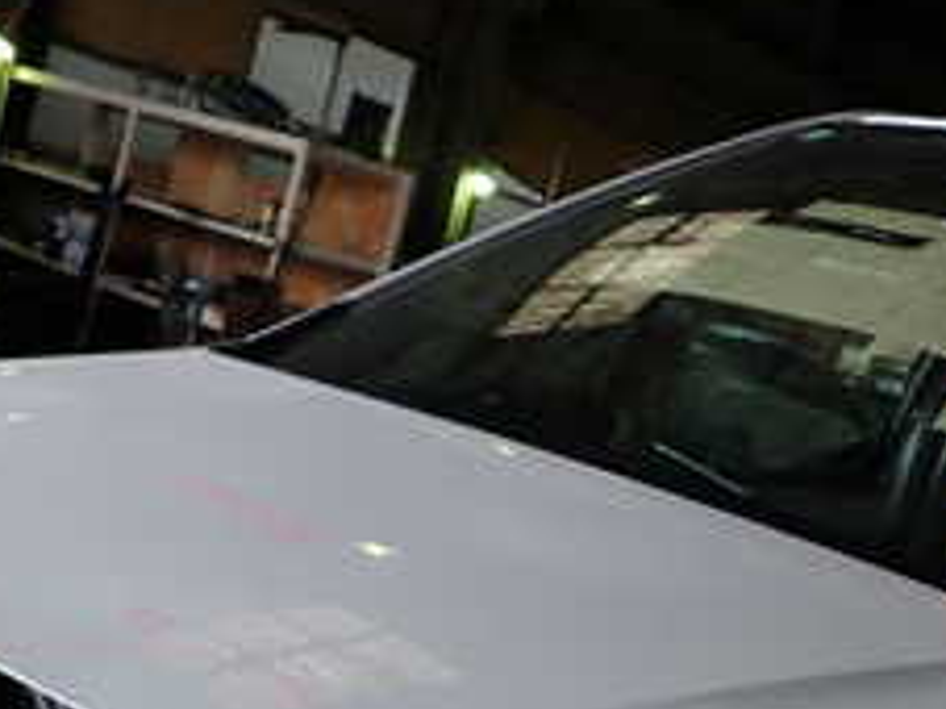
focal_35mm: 66
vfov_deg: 21.9
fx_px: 1803
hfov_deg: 28.6
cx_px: 792
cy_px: 580
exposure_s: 1/30
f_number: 5.6
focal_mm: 4.5
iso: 100
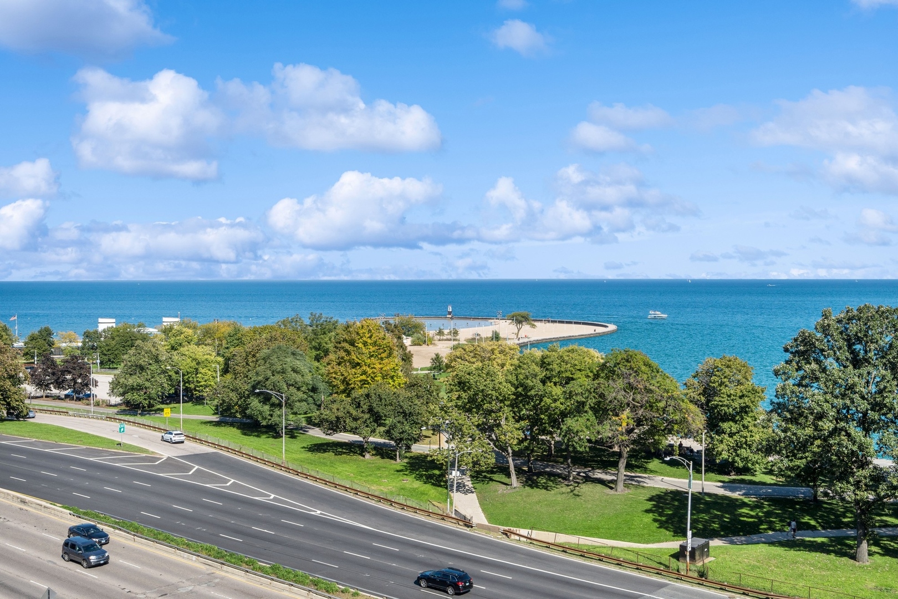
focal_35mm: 39
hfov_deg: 49.6
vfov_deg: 34.2
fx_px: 973
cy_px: 300
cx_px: 449
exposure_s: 1/800
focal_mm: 26
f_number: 8
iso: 320
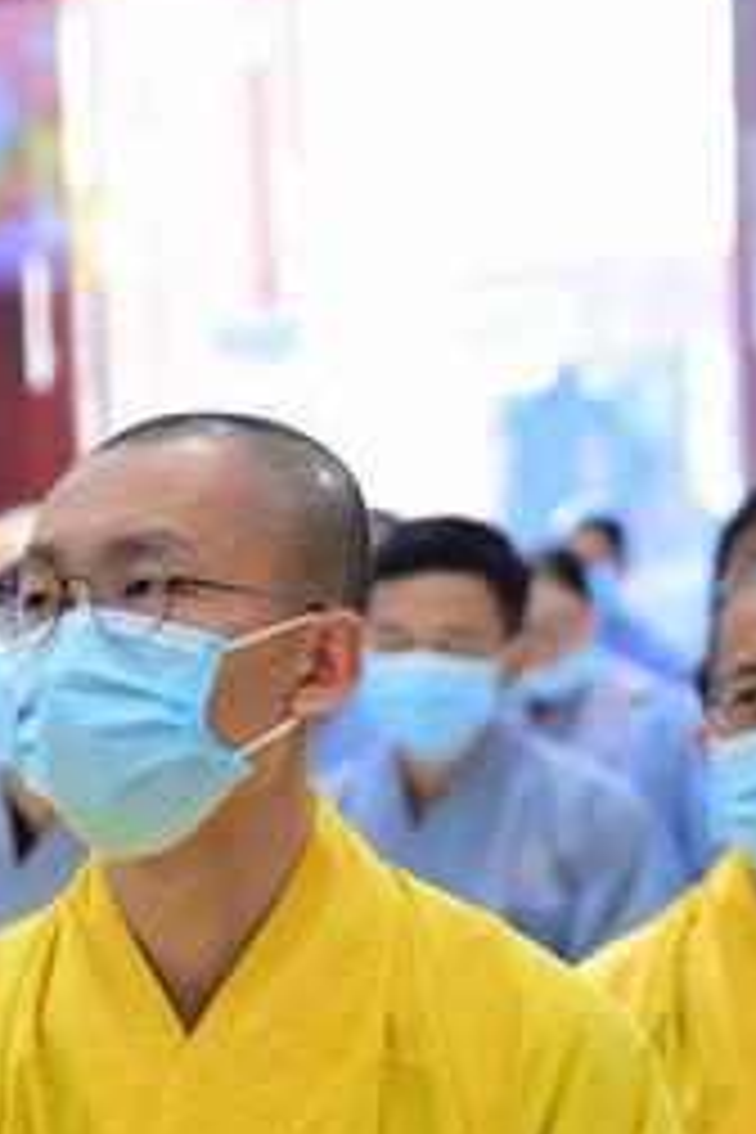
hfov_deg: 4.4
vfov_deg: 6.6
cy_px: 891
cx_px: 166
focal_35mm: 310
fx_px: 9764
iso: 2500
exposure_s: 1/80
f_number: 5.6
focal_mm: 120
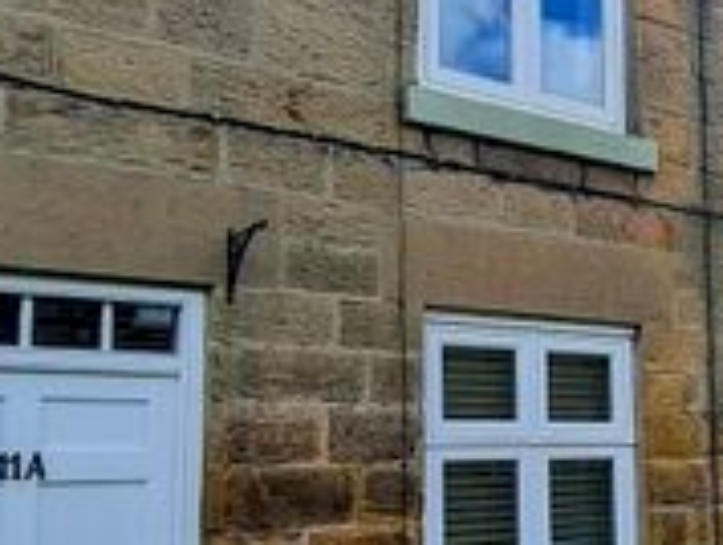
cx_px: 711
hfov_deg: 34.3
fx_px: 1067
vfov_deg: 28.5
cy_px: 344
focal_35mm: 51
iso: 50
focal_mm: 1.74
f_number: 2.2
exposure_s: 1/770
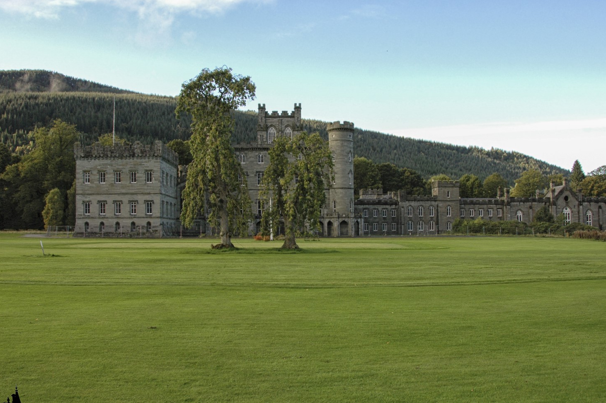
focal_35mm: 30
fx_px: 505
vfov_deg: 43.5
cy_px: 211
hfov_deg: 62.0
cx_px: 301
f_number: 7.1
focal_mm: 18
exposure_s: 1/200
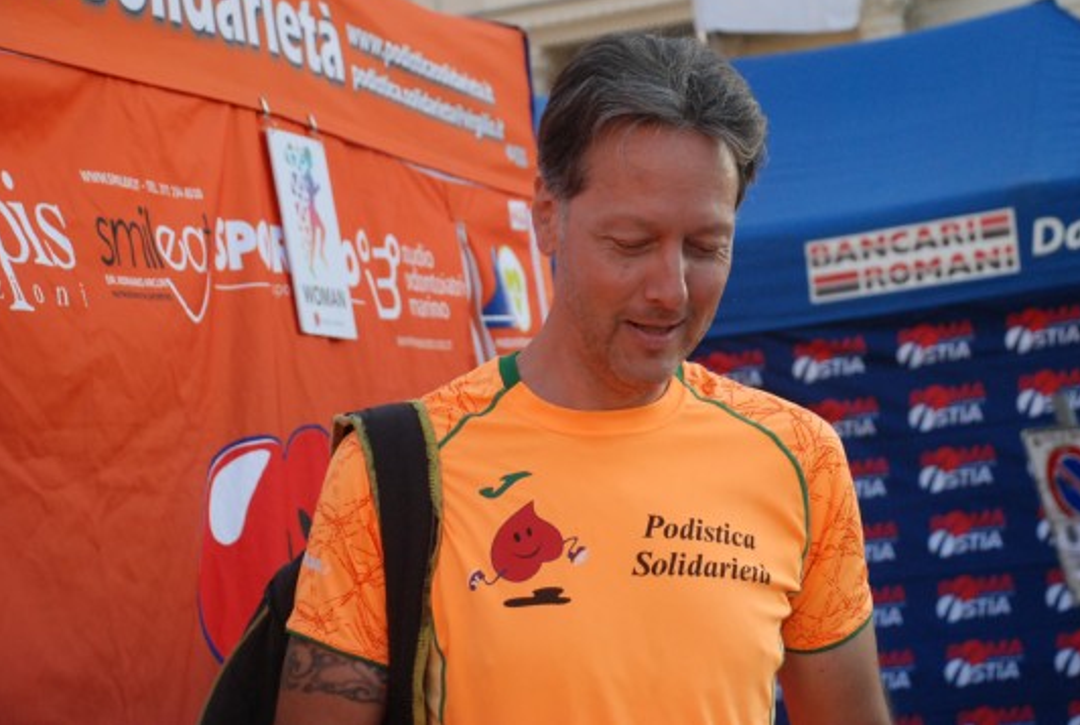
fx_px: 2645
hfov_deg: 23.1
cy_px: 318
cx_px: 605
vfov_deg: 15.6
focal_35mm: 88
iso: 1000
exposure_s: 1/800
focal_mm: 52
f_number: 5
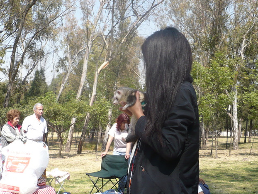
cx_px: 146
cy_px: 89
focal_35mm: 45
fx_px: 336
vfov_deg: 32.2
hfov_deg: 42.0
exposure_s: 1/640
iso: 100
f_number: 2.8
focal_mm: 5.8
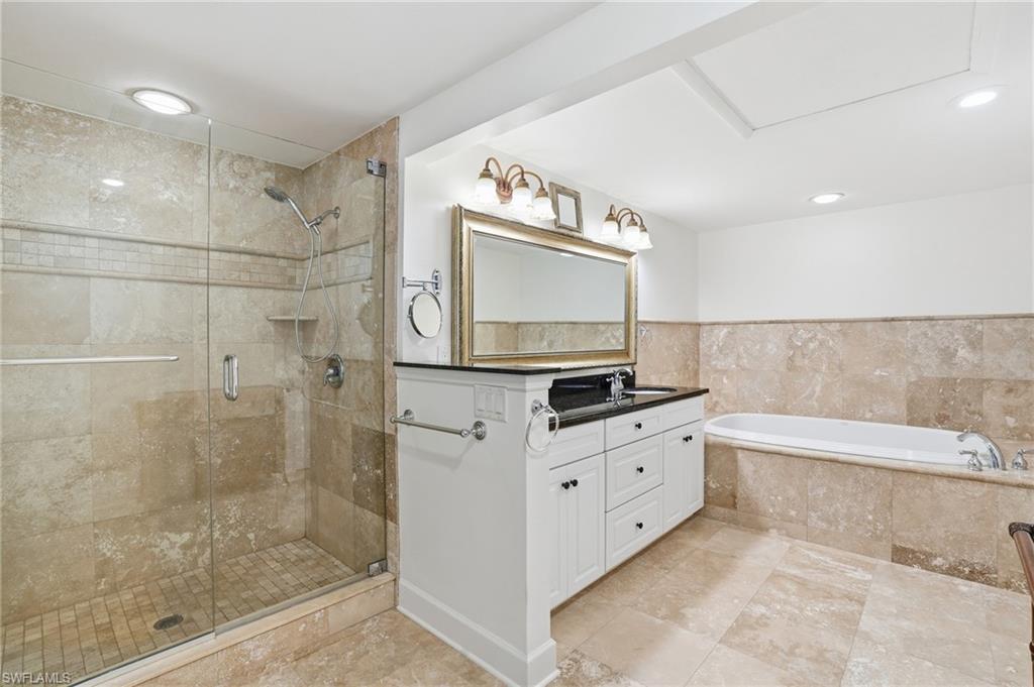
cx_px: 517
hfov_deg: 96.8
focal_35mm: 16
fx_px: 459
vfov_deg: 73.7
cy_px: 344
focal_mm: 16
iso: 400
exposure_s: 1/60
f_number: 9
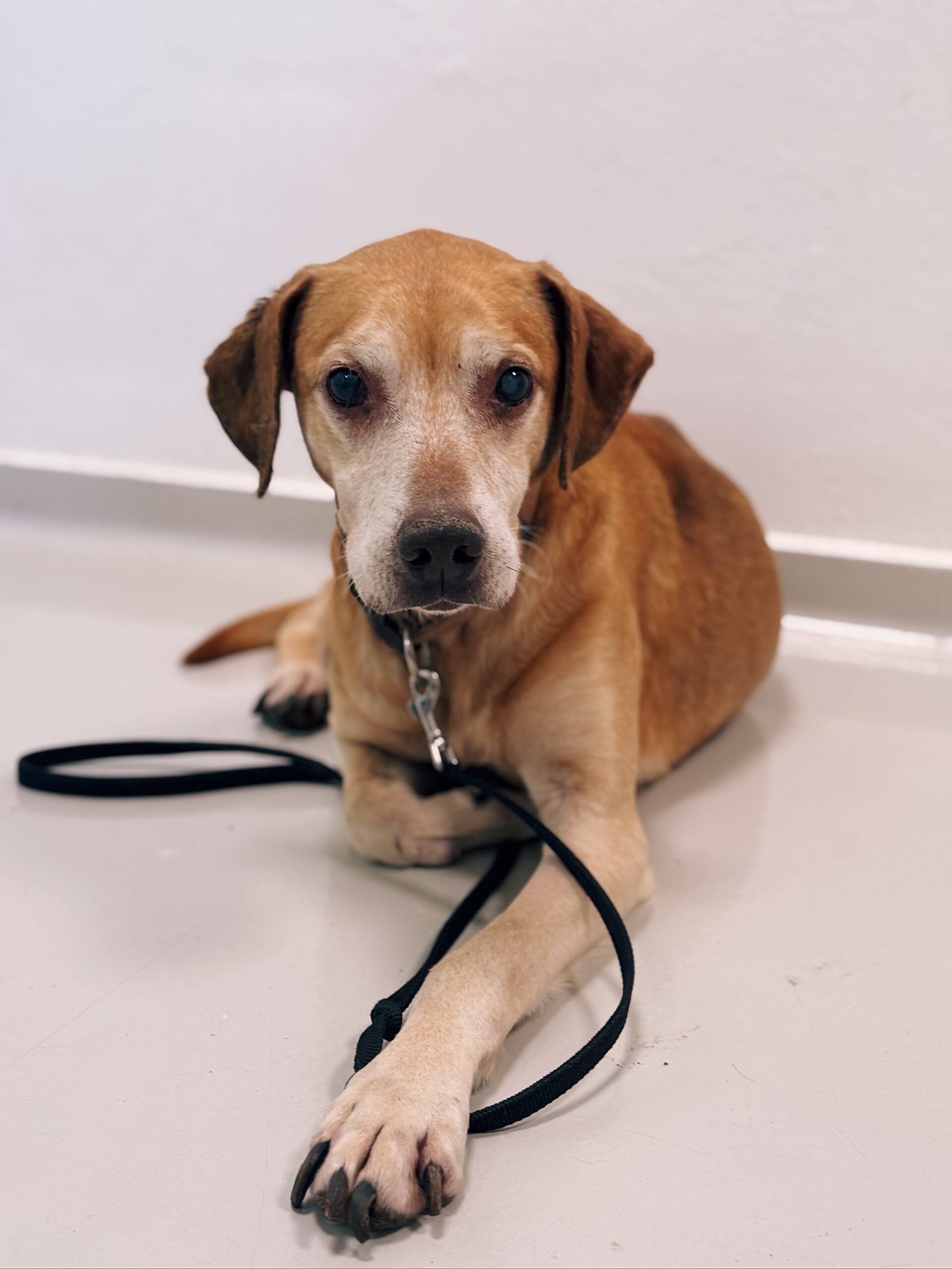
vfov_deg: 39.7
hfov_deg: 30.3
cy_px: 634
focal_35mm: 48
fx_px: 1760
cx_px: 476
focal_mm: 6.76
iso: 64
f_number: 1.78
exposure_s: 1/50
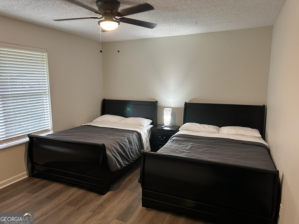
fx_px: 207
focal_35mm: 24
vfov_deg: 56.8
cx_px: 150
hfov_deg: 71.6
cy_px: 112
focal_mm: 6.86
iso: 500
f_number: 1.78
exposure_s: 1/60
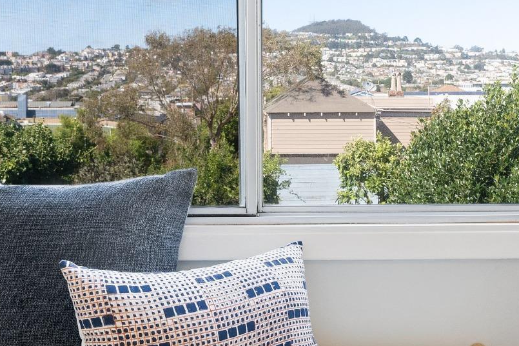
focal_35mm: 41
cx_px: 248
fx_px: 591
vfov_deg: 31.8
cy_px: 73
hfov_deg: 47.4
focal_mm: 22
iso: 640
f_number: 9
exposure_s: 1/30
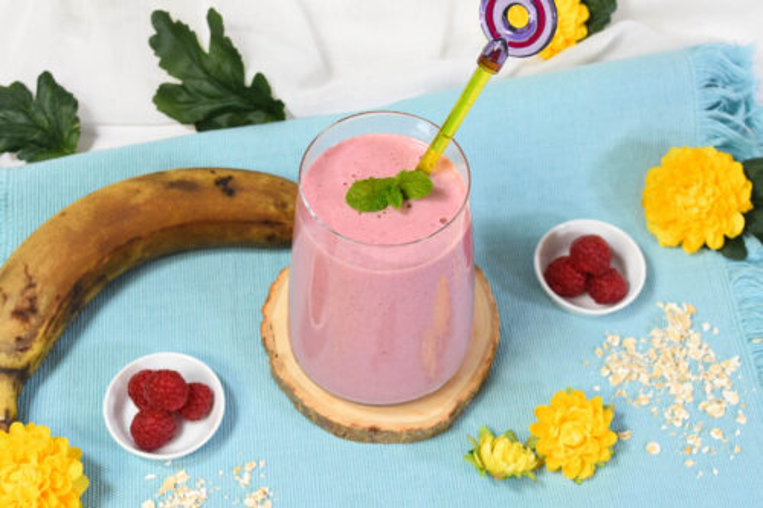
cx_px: 382
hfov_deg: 45.4
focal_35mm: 43
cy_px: 254
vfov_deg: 31.2
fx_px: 911
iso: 800
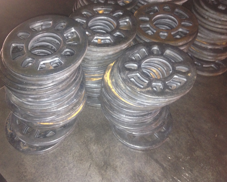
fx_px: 249
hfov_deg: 49.1
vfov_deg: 40.1
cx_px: 111
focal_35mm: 37
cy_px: 92
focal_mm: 4.28
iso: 160
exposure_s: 1/16
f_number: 2.4
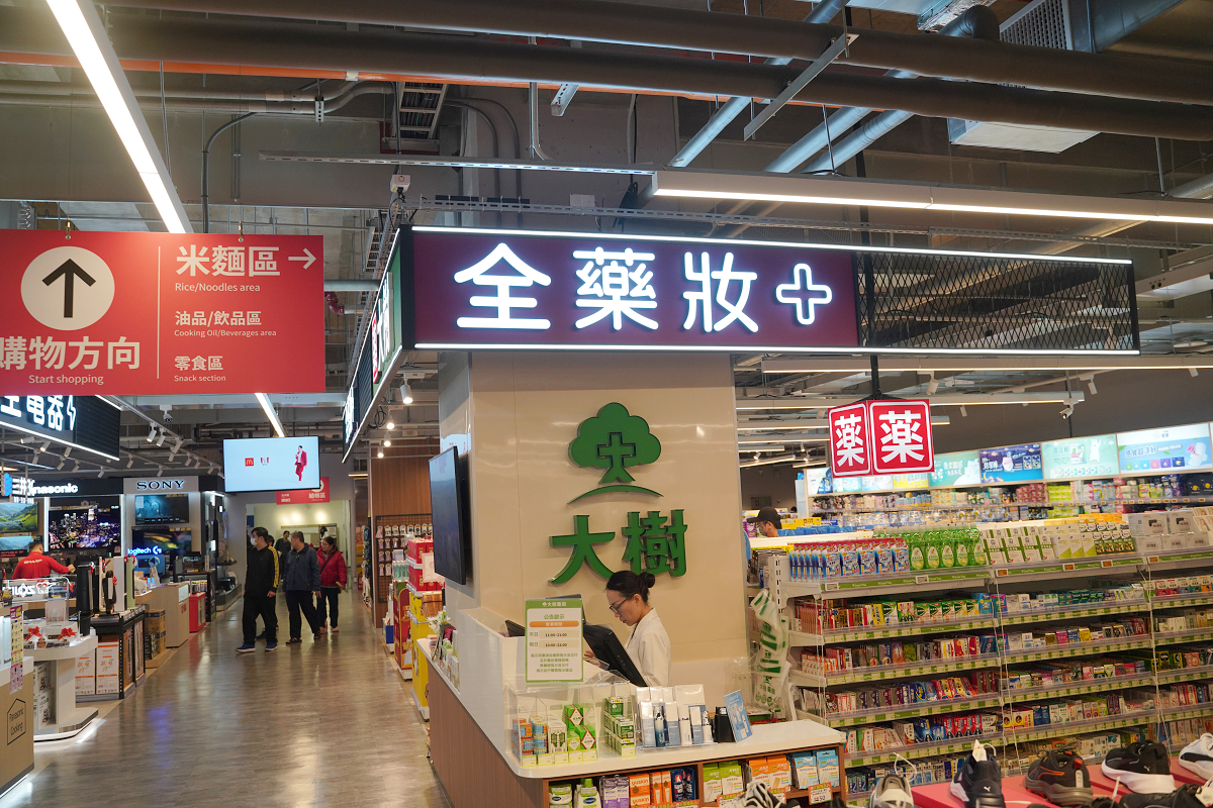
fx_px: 977
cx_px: 606
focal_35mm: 29
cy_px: 404
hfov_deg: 63.7
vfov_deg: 45.0
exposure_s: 1/160
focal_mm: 29
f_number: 4
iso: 800
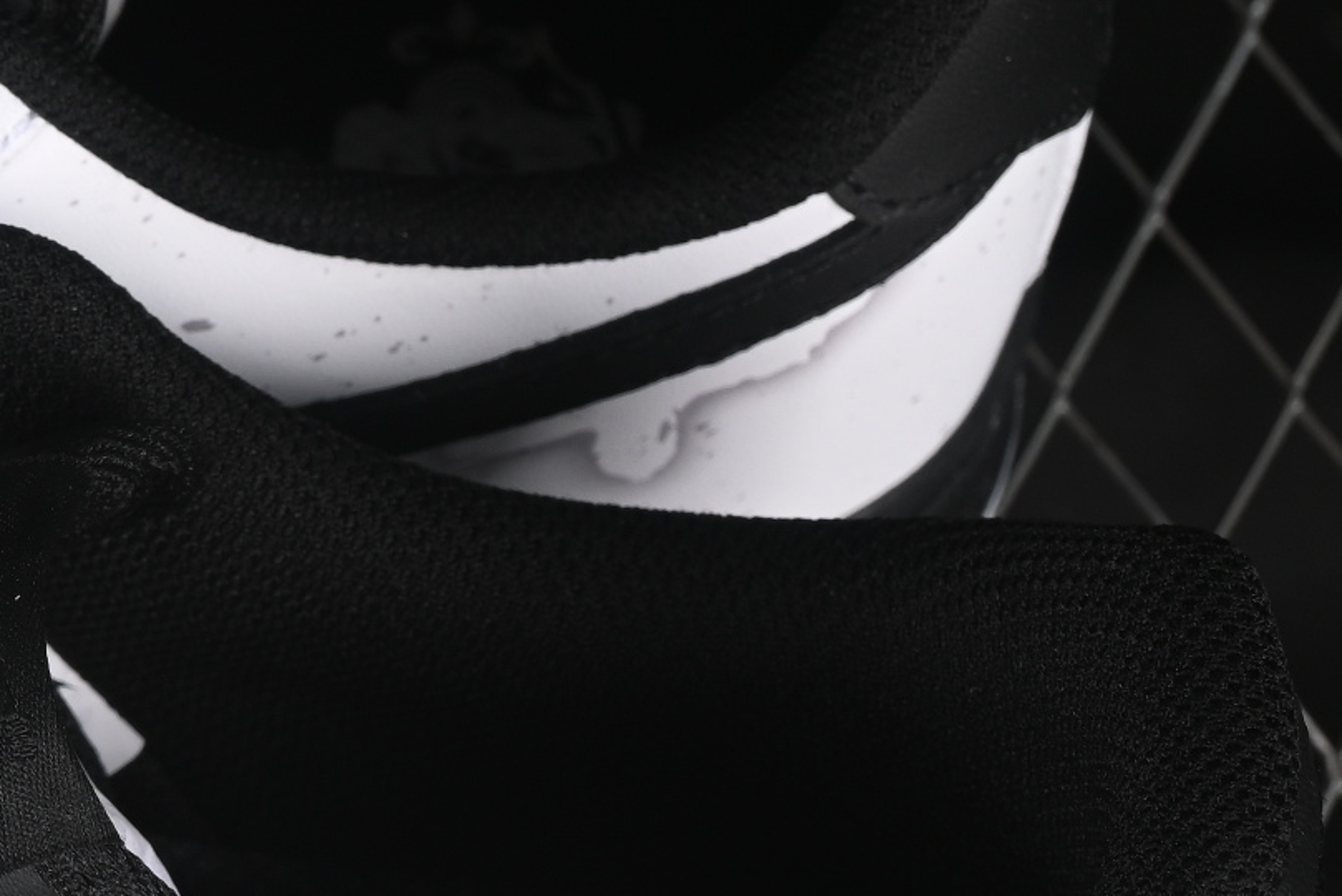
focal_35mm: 258
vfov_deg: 5.3
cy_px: 667
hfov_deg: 7.9
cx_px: -478
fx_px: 9621
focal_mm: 50
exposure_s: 1/80
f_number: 7.1
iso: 160
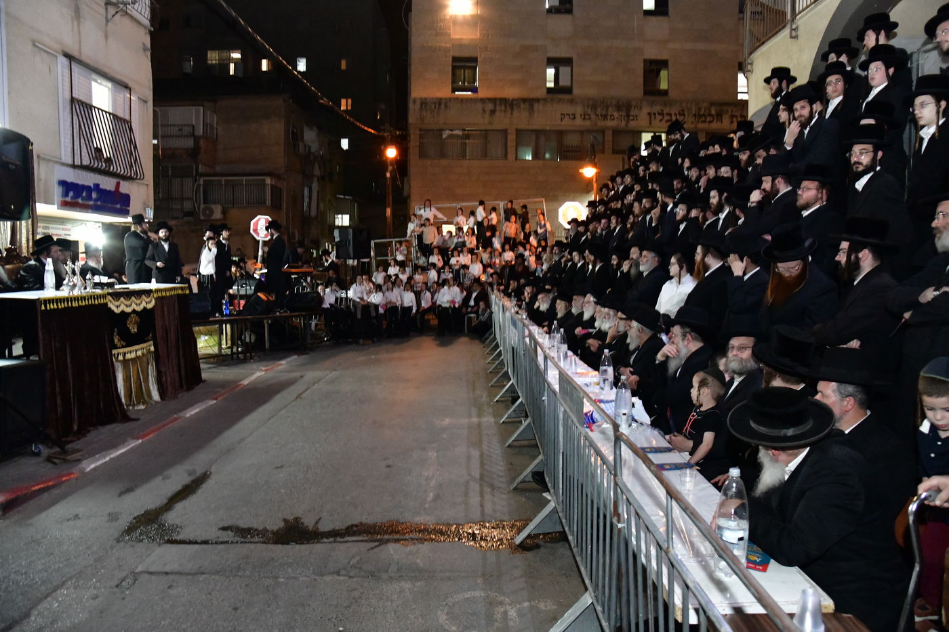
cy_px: 316
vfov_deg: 53.1
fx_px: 633
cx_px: 474
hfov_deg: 73.8
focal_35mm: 24
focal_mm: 24
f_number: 5.6
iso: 12800
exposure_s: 1/100
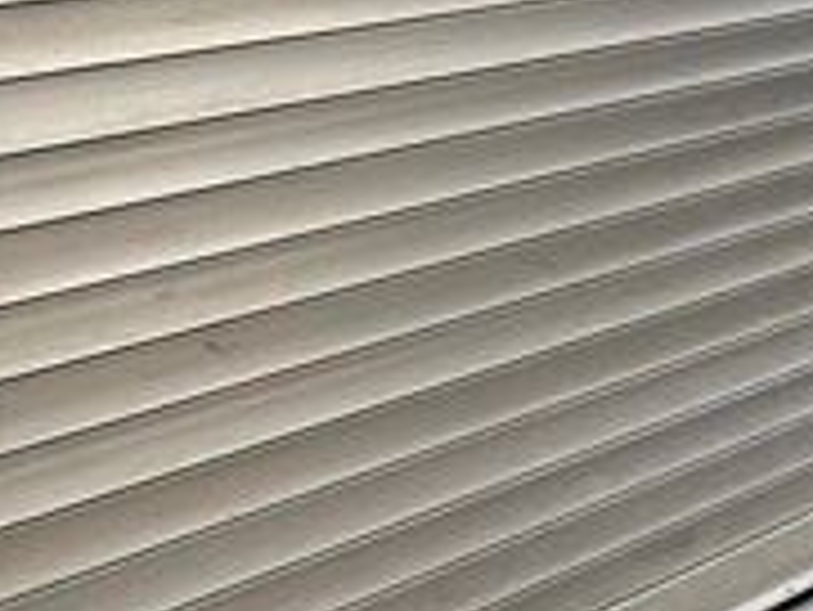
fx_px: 1857
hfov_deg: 22.1
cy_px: -126
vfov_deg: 17.8
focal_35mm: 79
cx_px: 1060
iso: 50
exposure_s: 1/99
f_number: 2.2
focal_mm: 2.22
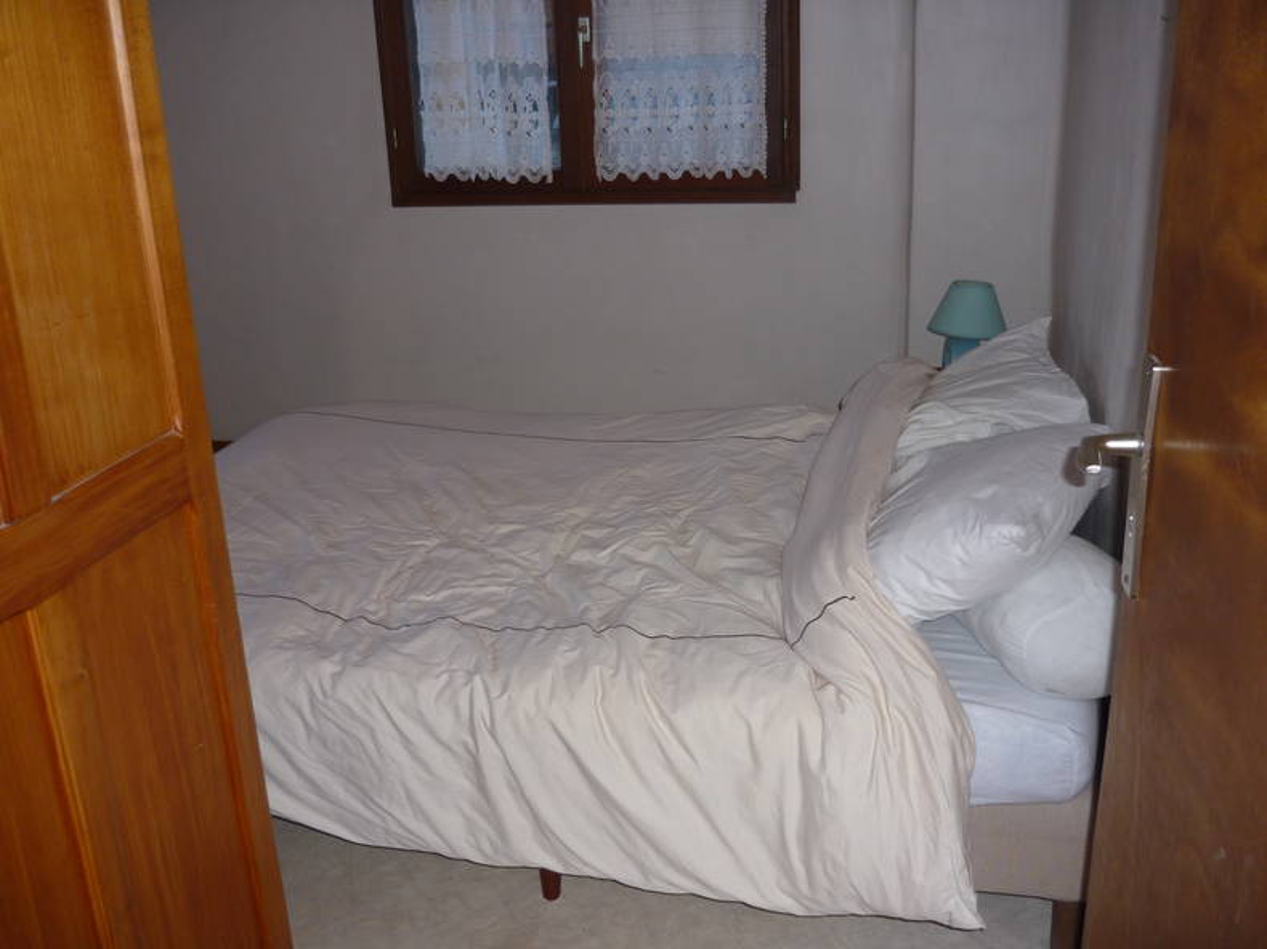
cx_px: 634
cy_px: 474
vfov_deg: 42.9
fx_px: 1207
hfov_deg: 55.4
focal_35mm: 33
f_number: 2.8
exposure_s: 1/30
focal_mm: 5.5
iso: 100
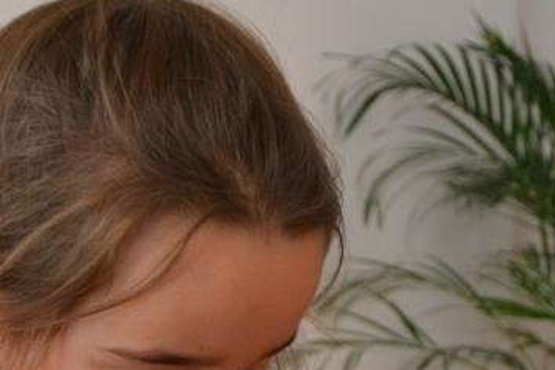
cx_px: 151
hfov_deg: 25.7
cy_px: 473
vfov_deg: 16.6
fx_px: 1202
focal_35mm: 78
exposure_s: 1/60
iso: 720
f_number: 3.5
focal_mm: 18
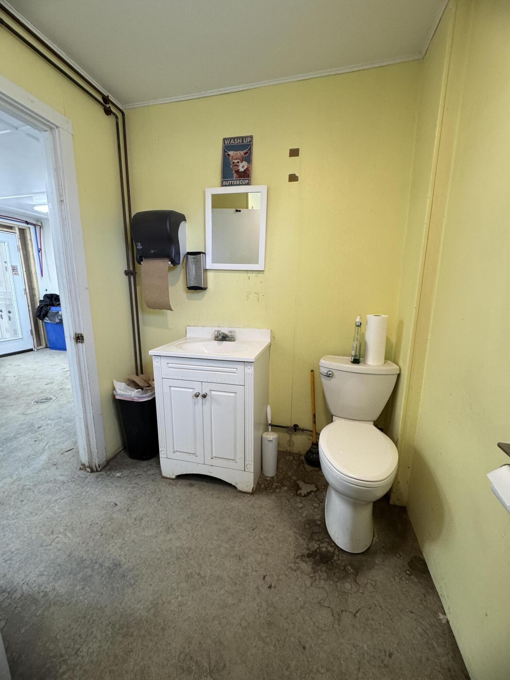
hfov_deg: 85.7
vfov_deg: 102.1
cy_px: 340
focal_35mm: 14
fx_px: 275
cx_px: 255
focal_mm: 2.22
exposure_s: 1/120
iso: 250
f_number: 2.2
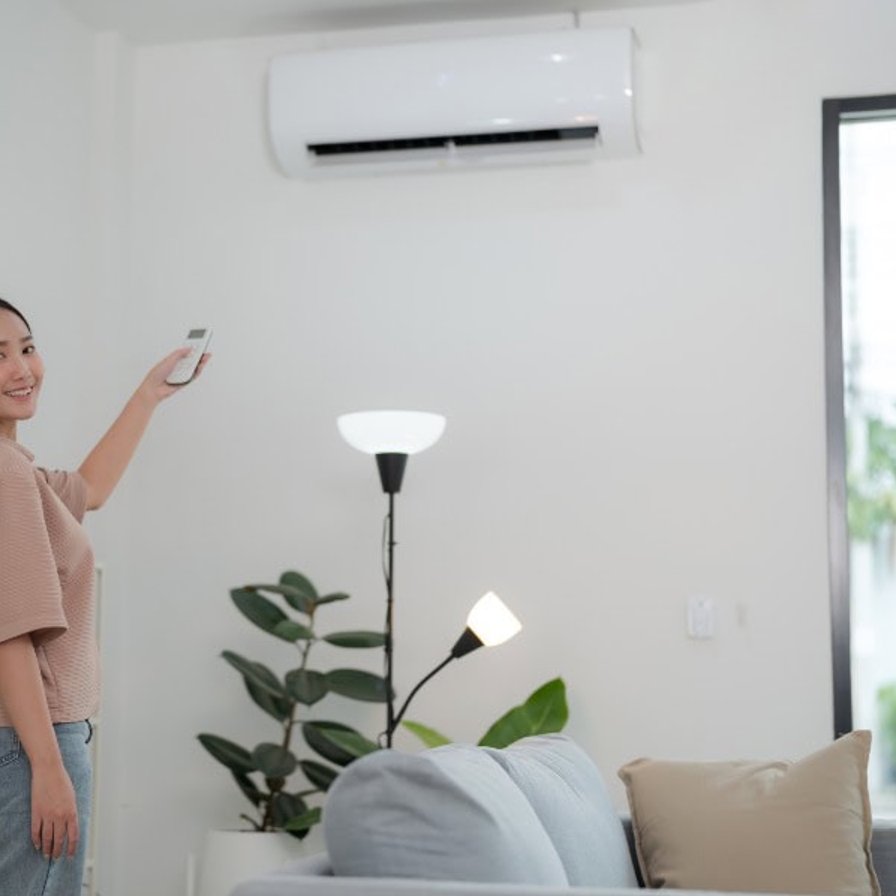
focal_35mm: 64
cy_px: 448
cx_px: 289
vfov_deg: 26.9
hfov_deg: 26.7
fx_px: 1874
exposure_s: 1/200
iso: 100
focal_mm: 50
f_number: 1.4
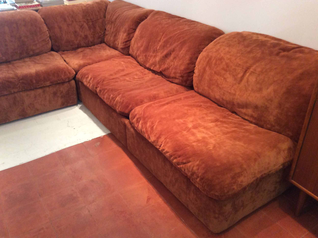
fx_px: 294
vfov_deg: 44.1
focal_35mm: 32
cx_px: 159
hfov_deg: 56.9
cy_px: 119
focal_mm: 3.3
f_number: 2.4
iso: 200
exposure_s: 1/25
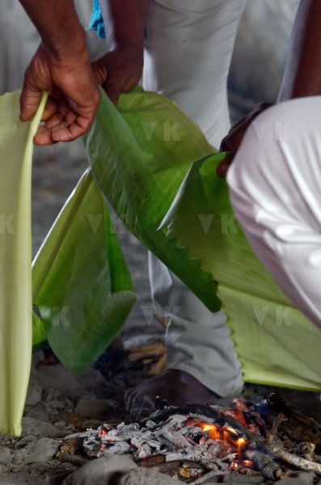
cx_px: 160
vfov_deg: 7.4
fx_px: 3731
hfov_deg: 4.9
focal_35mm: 278
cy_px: 242
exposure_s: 1/125
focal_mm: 185
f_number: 5.6
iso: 800
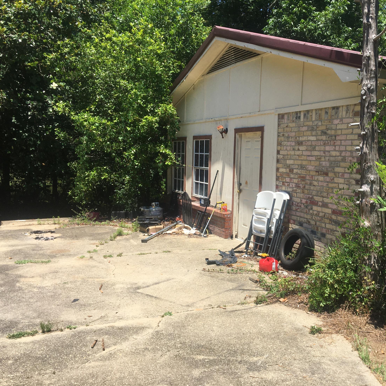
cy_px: 190
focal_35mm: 35
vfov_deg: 47.2
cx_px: 252
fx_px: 442
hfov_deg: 46.6
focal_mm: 4.15
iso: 25
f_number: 2.2
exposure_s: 1/1350
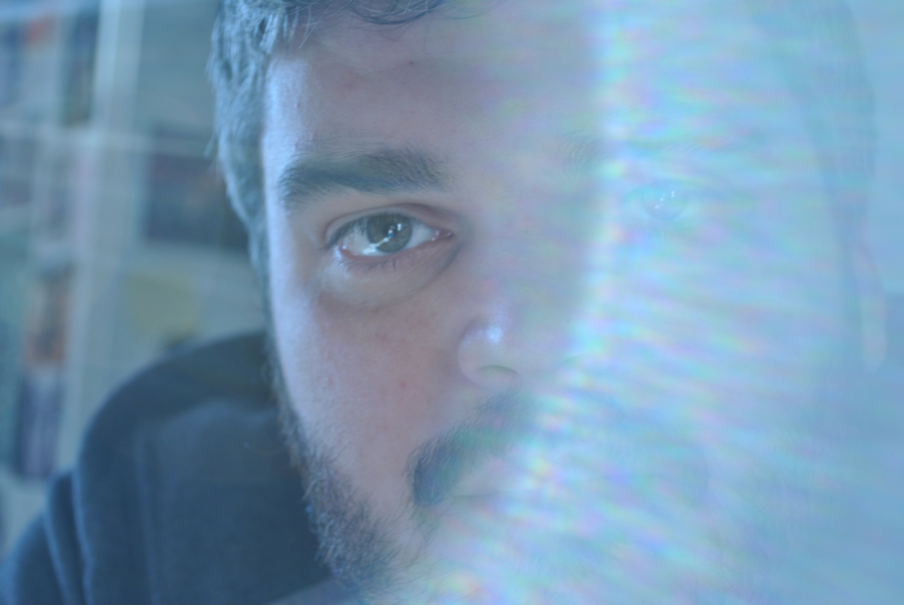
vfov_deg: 20.2
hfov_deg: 29.8
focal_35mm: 68
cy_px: 302
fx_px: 1697
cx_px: 452
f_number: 5.3
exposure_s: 1/15
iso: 100
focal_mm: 45
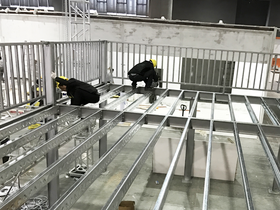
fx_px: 324
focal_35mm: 40
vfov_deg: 35.6
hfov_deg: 46.1
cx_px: 184
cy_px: 142
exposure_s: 1/17
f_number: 1.8
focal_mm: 3.99
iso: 100
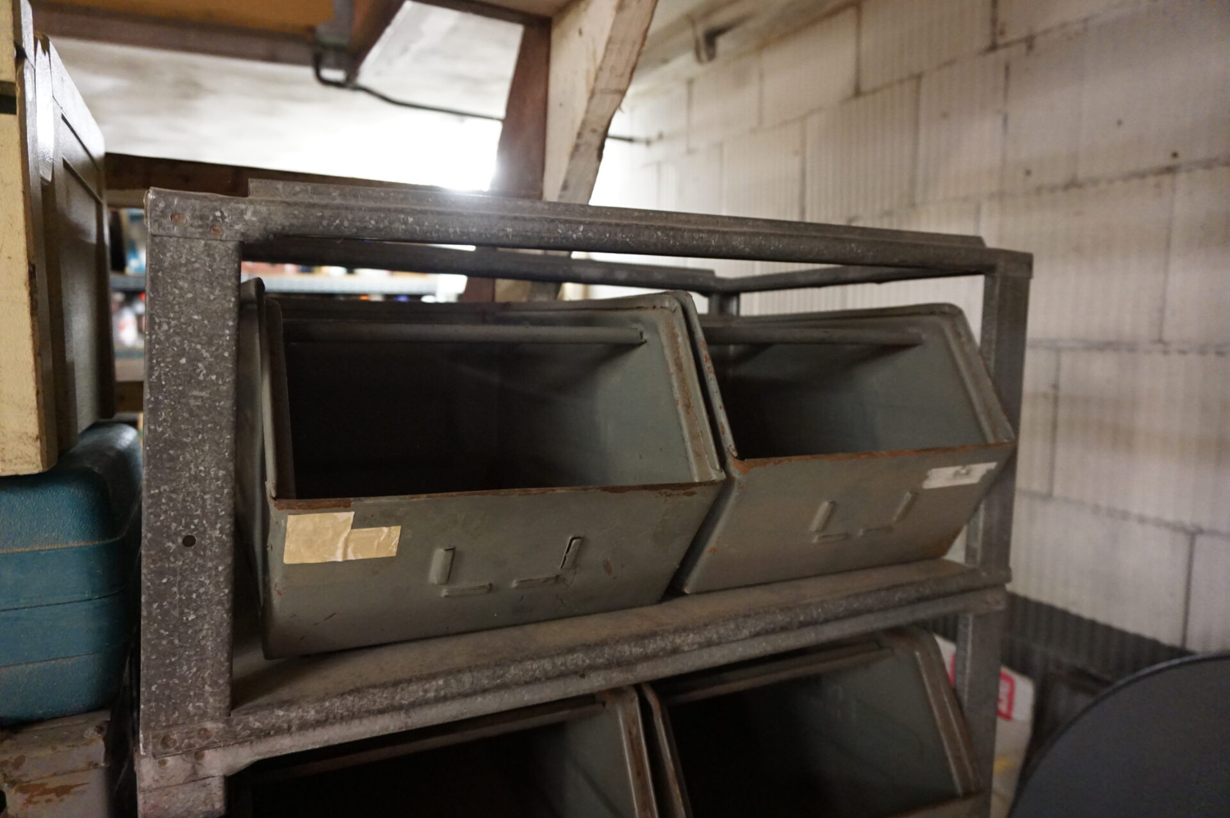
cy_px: 409
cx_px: 615
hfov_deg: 73.8
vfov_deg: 53.1
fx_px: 819
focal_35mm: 24
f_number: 3.5
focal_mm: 16
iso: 3200
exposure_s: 1/20
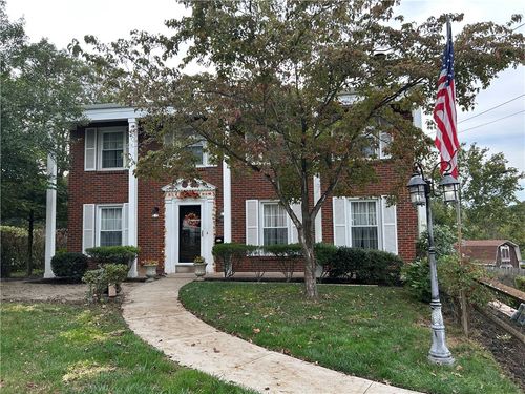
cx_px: 262
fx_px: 394
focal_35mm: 26
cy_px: 197
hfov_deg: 67.3
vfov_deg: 53.1
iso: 50
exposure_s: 1/621
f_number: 1.5
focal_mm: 5.7
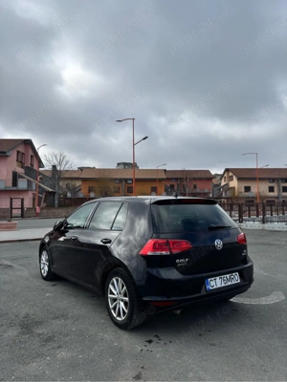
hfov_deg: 53.1
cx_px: 144
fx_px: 287
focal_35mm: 26
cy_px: 191
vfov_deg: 67.3
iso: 50
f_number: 1.6
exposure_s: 1/2342
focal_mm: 5.96
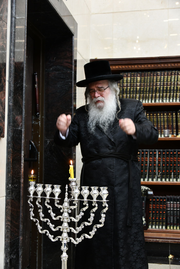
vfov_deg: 39.6
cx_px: 90
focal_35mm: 50
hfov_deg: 27.0
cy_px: 134
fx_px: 375
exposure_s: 1/50
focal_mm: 50
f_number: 4.5
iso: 1100
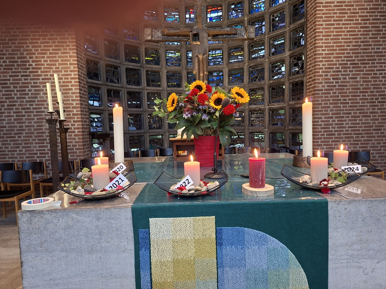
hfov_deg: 73.9
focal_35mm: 23
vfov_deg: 58.9
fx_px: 256
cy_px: 144
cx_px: 193
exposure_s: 1/33
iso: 320
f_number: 1.8
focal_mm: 5.54
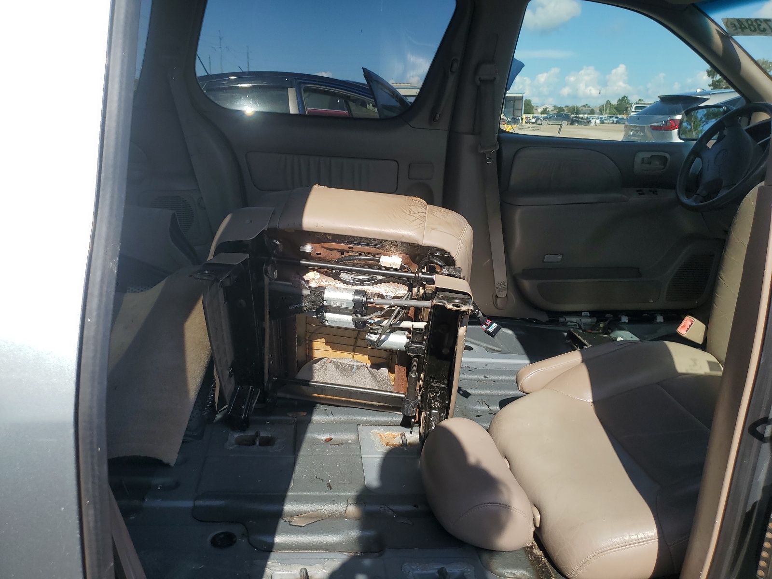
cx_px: 386
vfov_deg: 53.1
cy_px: 290
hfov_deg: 67.3
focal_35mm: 26
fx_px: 580
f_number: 1.5
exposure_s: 1/3333
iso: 50
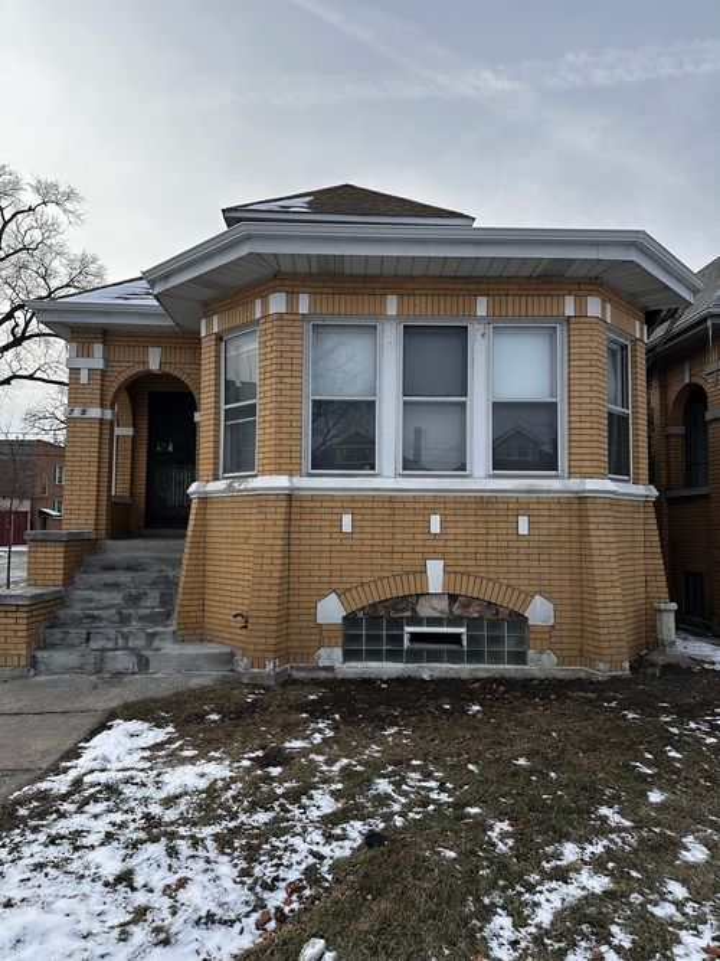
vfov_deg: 71.6
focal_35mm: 24
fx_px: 666
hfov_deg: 56.8
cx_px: 360
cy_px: 480
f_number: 1.78
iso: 80
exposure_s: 1/1949
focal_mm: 6.86
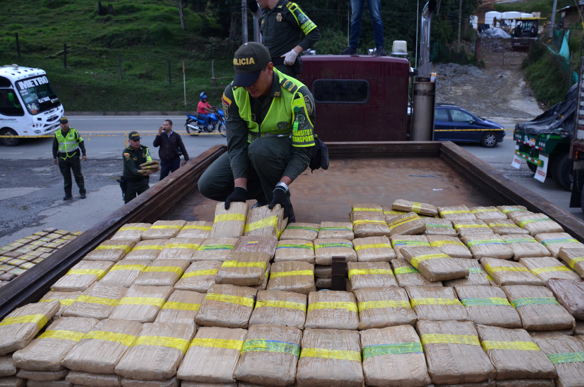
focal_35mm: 60
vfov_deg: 22.5
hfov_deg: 33.5
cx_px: 292
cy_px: 194
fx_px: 971
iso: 640
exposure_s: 1/200
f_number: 7.1
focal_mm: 40
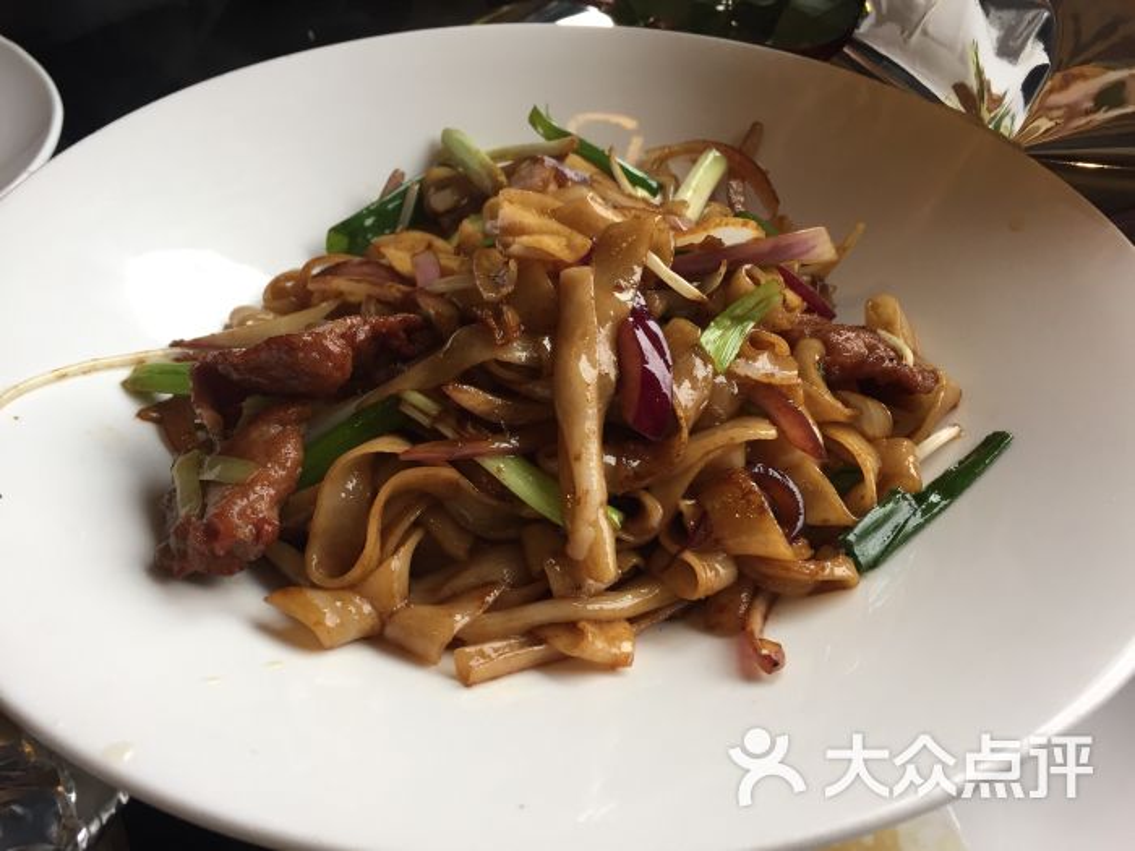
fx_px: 951
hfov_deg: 61.7
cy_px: 426
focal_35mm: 29
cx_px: 568
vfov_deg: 48.2
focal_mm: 4.15
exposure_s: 1/33
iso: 40
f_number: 2.2
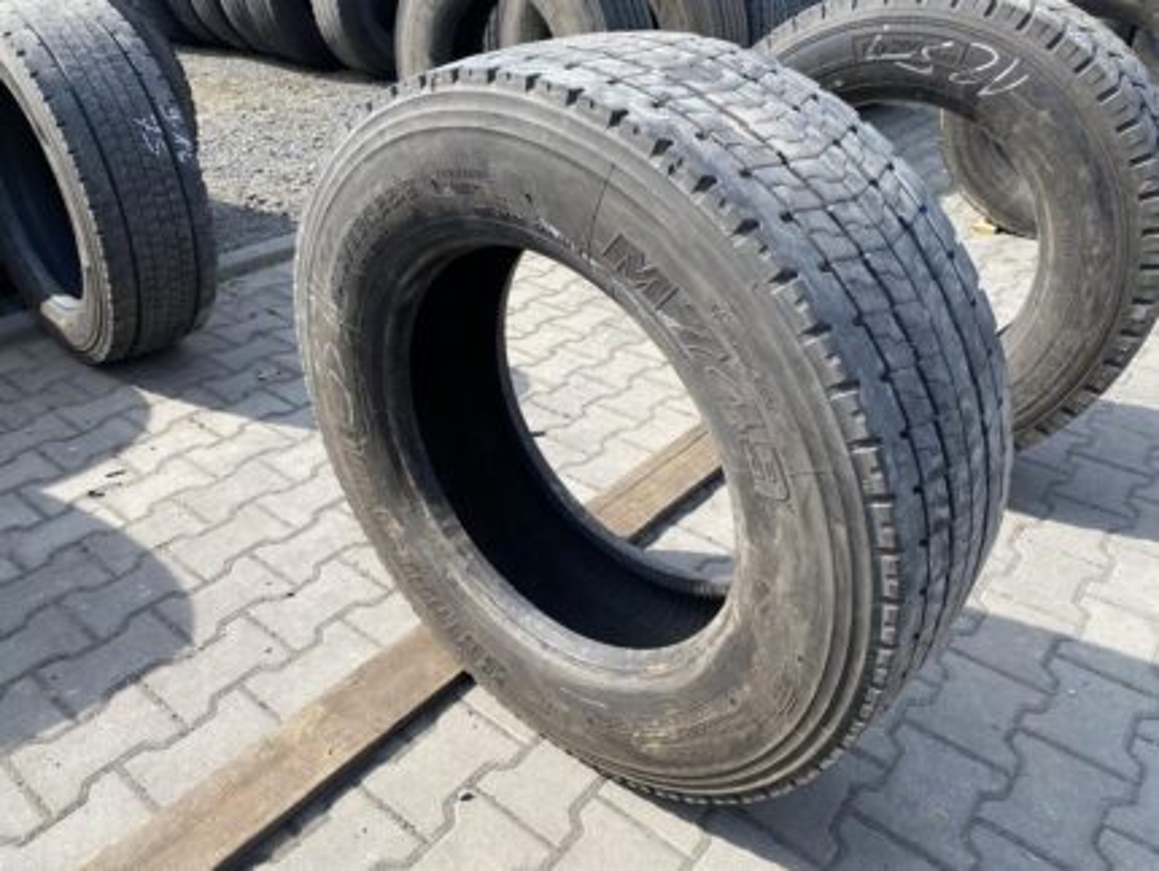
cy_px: 436
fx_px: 871
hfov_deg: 67.3
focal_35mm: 26
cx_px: 580
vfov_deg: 53.1
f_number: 1.8
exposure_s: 1/898
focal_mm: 4.25
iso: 32
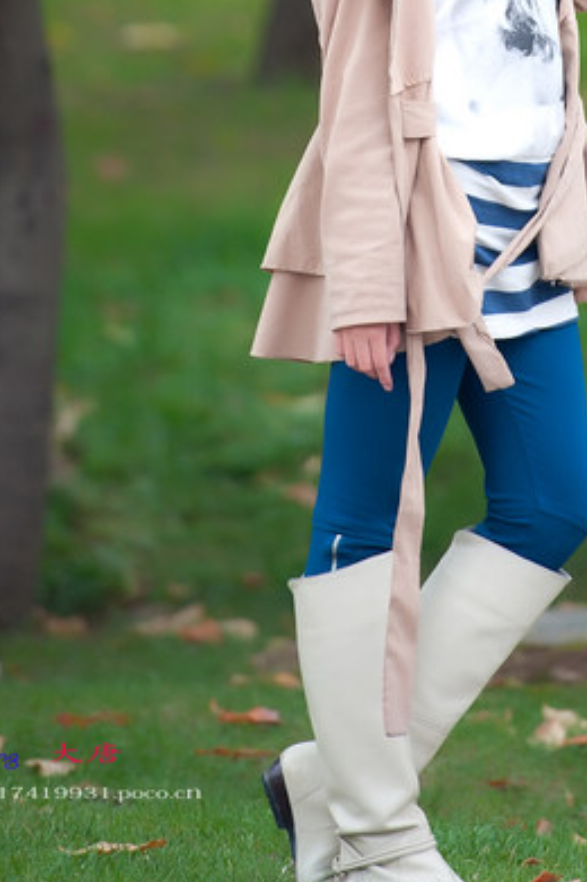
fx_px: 12519
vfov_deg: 4.0
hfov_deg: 2.7
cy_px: -144
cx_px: 482
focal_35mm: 511
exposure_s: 1/100
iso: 160
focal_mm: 200
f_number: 2.8
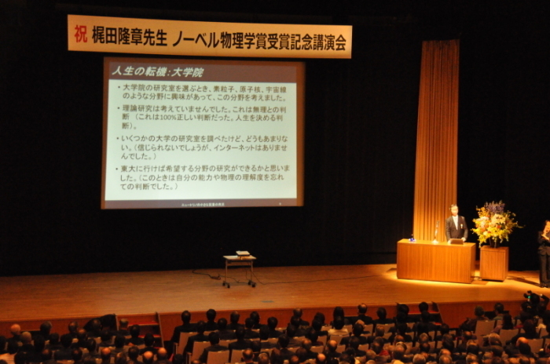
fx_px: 1372
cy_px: 182
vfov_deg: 15.1
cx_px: 275
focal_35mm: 90
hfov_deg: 22.7
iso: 3200
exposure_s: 1/40
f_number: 5
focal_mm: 60
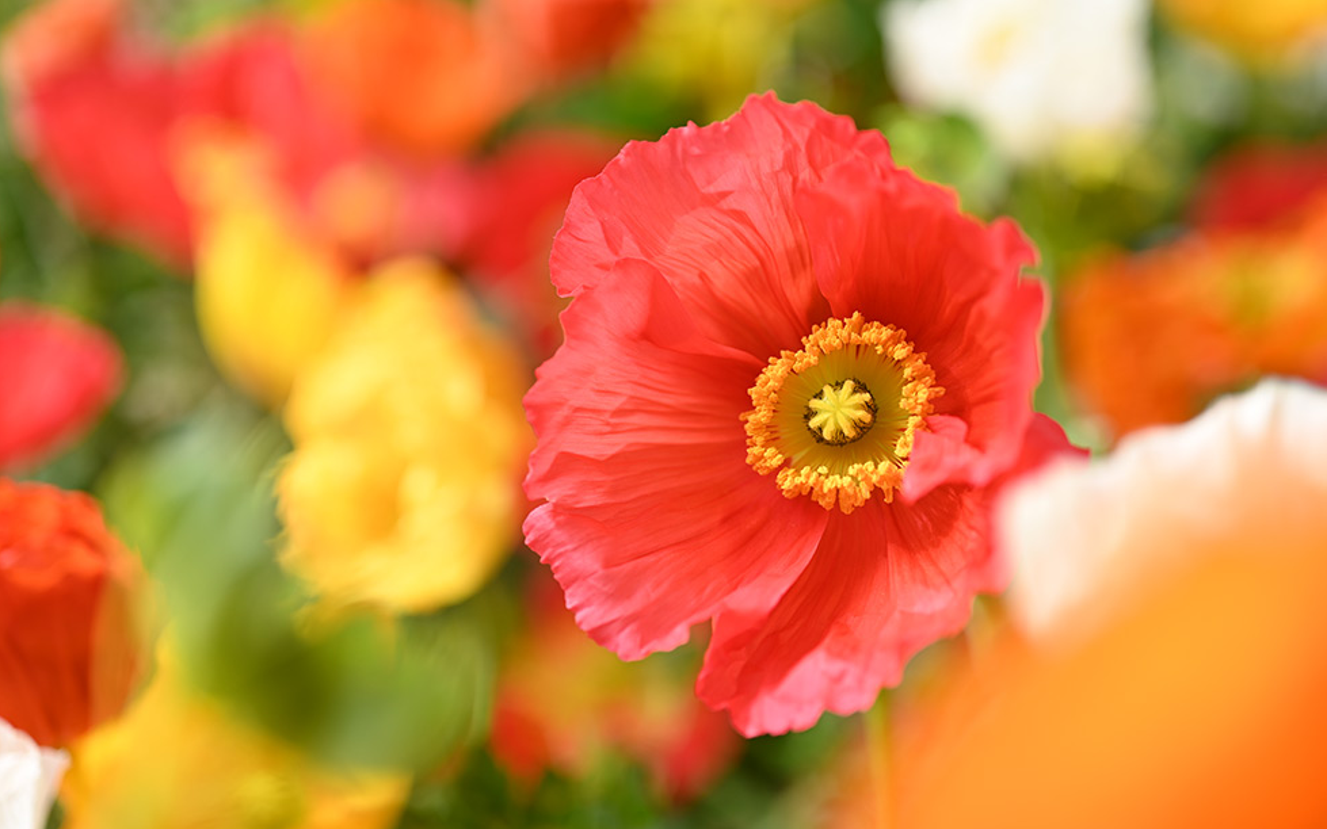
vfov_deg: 24.9
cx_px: 653
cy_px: 395
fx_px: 1881
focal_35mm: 52
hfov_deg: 38.9
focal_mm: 50
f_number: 3.5
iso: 100
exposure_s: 1/125
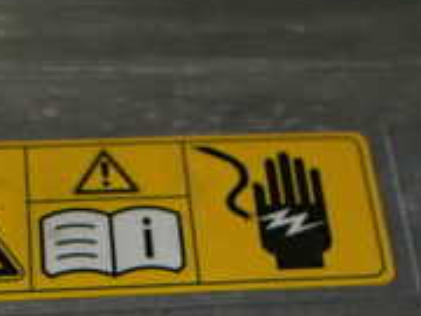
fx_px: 1216
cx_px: 239
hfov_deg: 19.6
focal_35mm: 100
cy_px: 456
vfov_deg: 14.0
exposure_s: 1/125
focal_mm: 5.4
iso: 320
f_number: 2.3
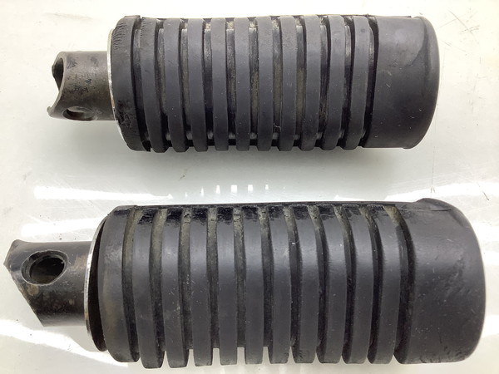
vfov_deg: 45.4
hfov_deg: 58.4
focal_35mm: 31
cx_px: 250
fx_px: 447
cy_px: 187
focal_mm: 3.3
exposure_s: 1/120
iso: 50
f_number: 2.4
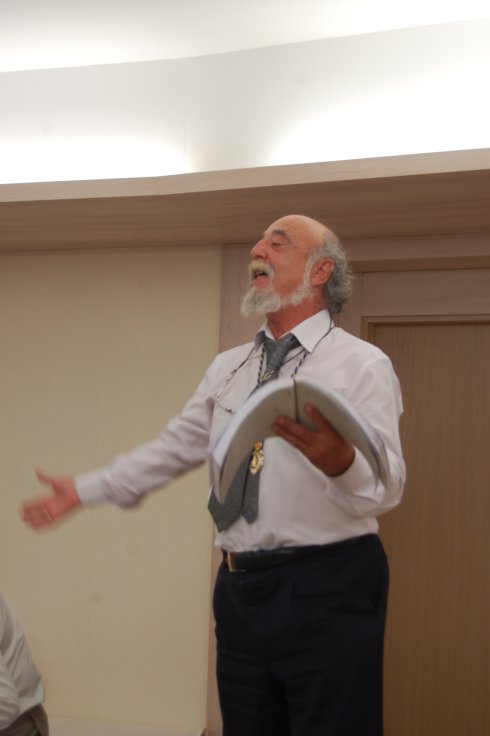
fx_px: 1226
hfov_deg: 22.6
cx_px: 245
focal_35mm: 60
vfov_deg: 33.4
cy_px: 368
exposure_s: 1/40
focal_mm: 40
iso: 400
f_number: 5
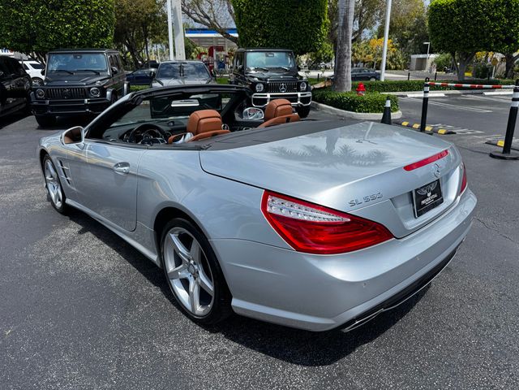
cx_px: 260
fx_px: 360
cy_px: 195
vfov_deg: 56.8
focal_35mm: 24
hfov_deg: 71.6
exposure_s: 1/2415
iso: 80
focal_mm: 6.76
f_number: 1.78
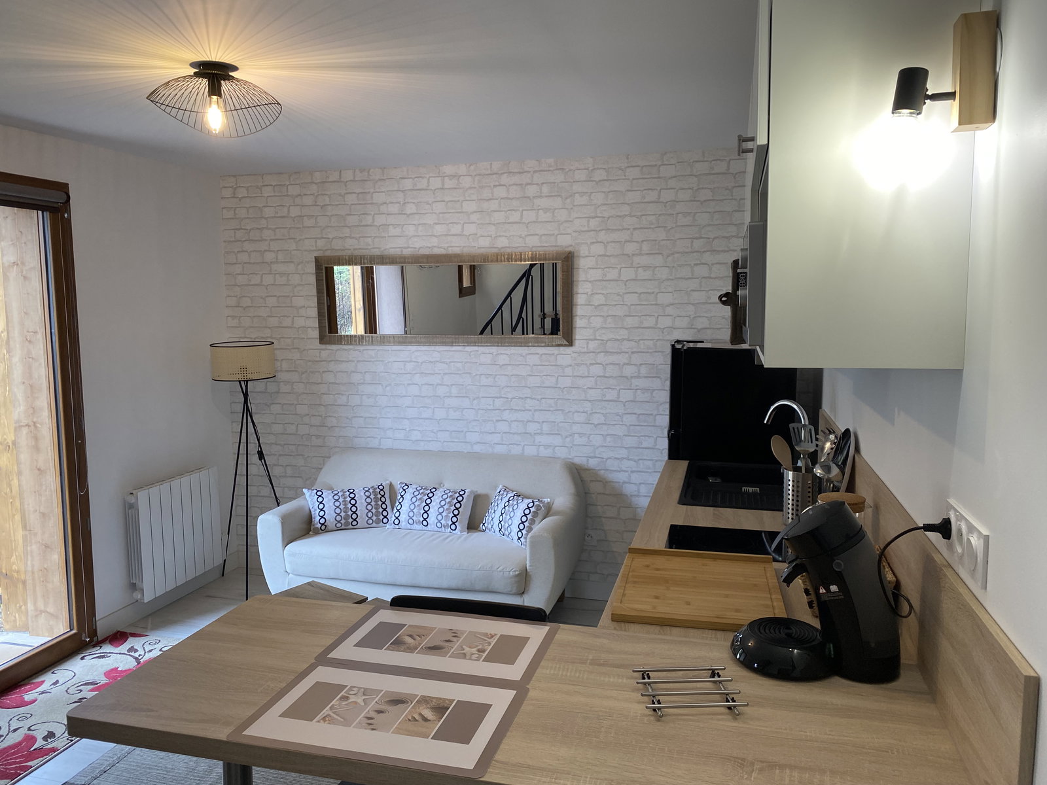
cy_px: 392
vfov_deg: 53.1
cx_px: 524
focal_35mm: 26
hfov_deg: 67.3
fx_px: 786
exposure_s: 1/121
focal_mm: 4.25
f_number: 1.8
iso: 125
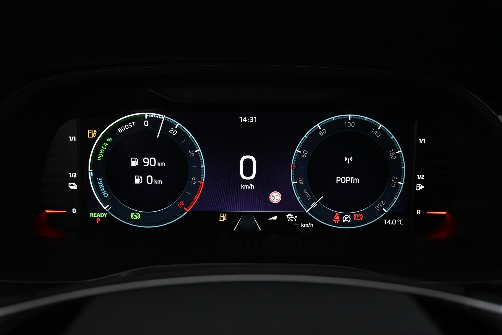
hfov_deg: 51.3
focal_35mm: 38
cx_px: 251
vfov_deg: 35.5
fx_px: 523
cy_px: 168
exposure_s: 1/40
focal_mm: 25
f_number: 4.2
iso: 2200
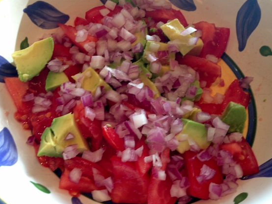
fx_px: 299
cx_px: 134
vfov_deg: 37.7
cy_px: 96
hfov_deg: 49.0
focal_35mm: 38
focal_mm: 4.12
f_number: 2.4
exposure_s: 1/24
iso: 50
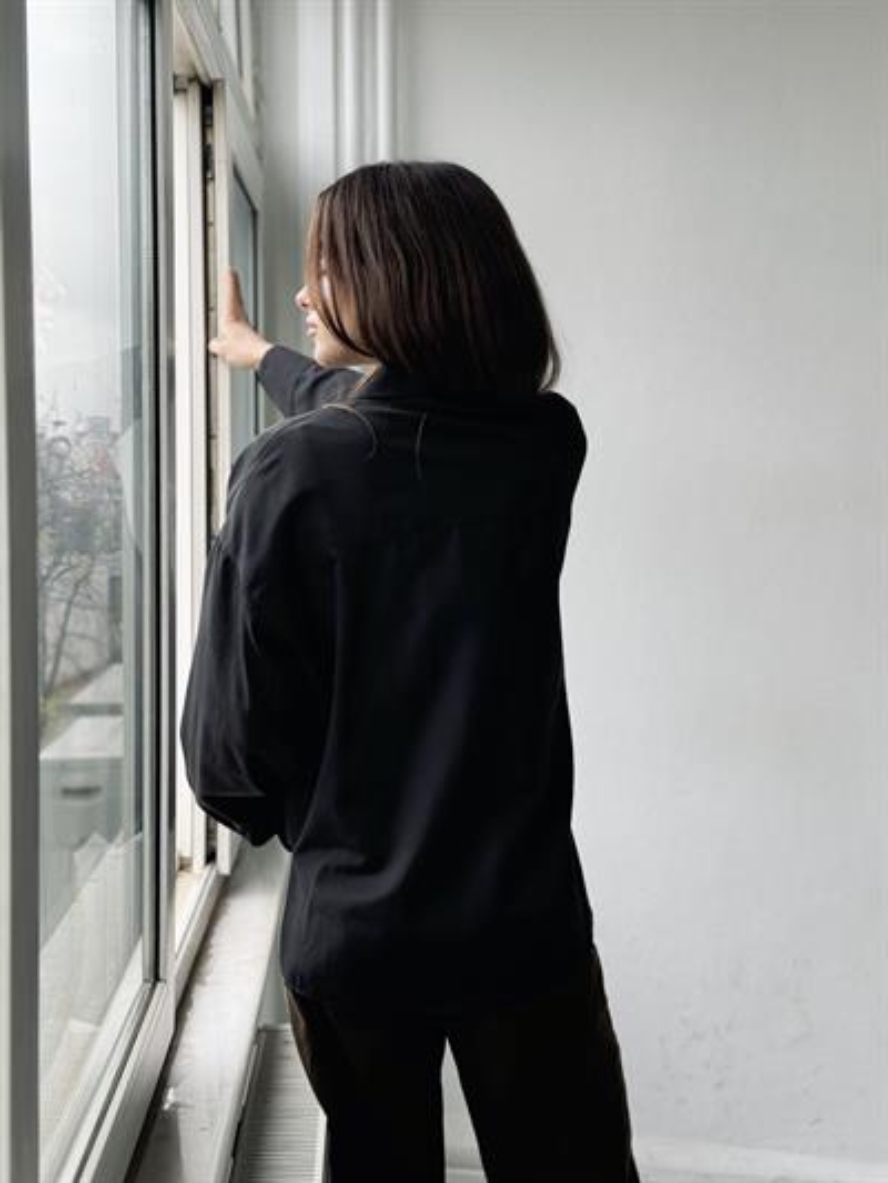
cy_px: 592
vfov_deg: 39.6
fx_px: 1641
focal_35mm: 48
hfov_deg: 30.3
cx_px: 444
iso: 100
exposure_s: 1/104
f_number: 1.78
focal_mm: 6.76
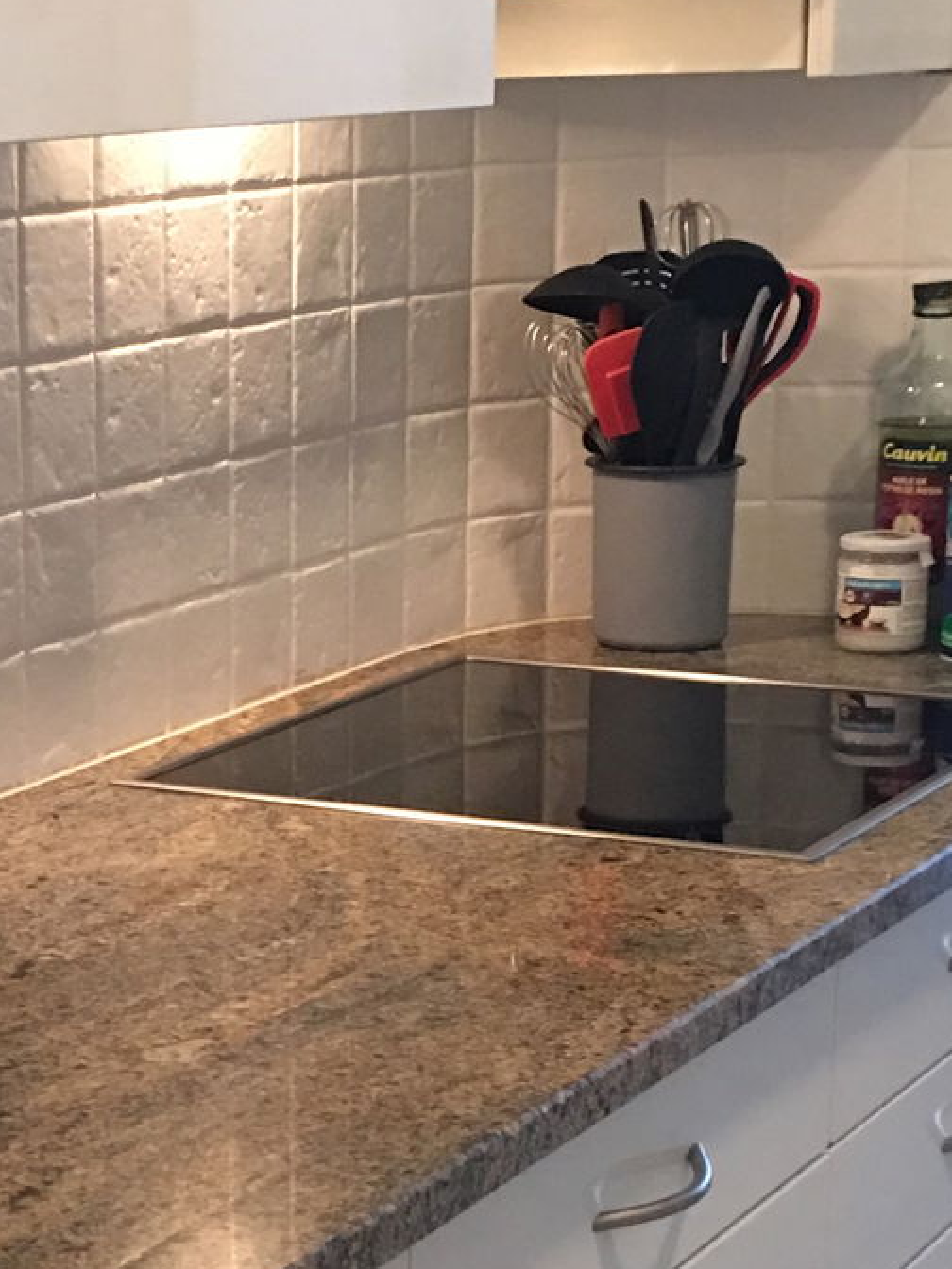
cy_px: 888
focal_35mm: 92
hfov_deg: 15.6
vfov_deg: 21.2
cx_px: -128
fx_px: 3374
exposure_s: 1/10
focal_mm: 4.15
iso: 100
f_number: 2.2
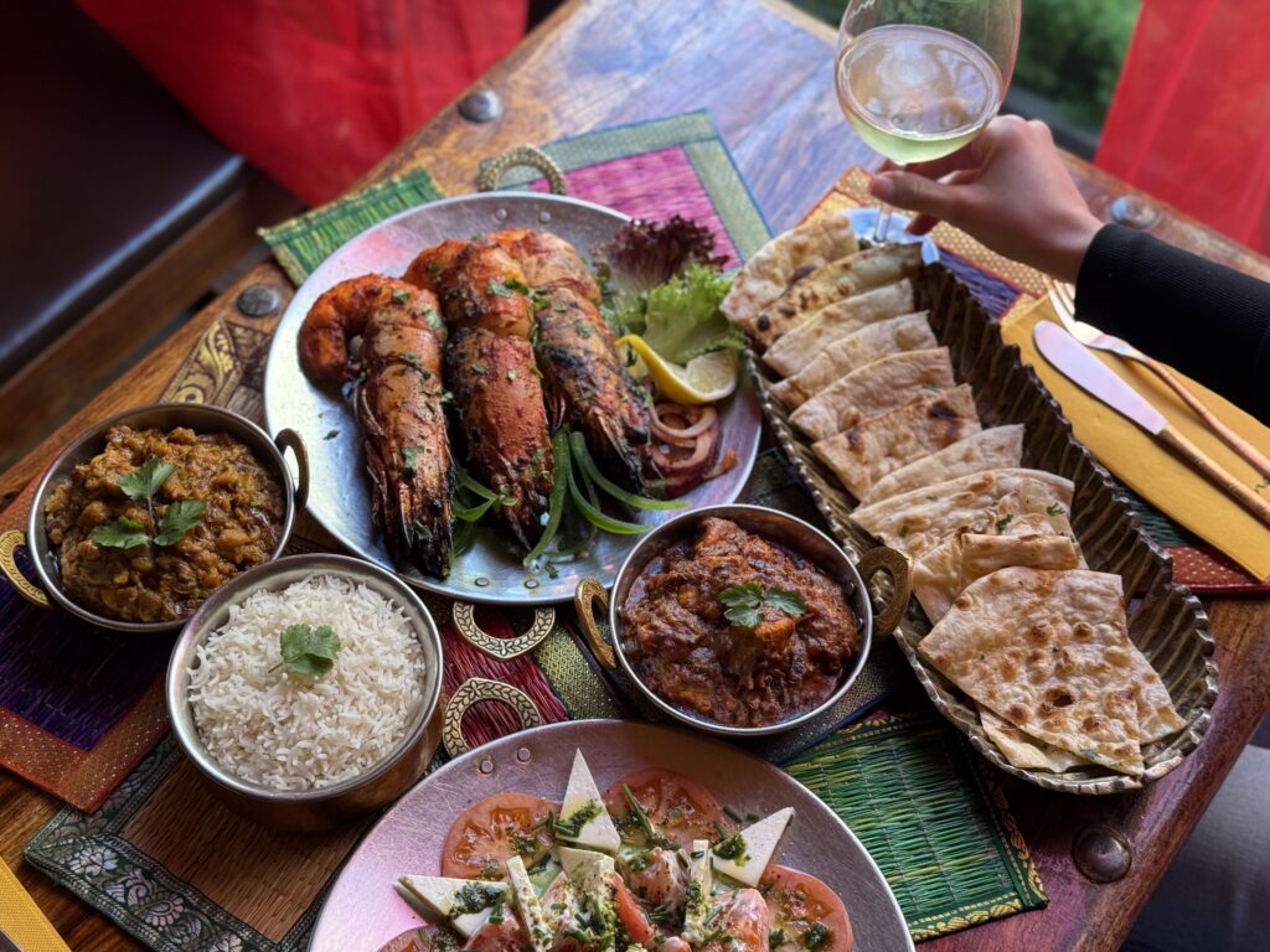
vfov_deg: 30.3
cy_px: 476
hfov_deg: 39.7
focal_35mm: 48
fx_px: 1761
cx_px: 635
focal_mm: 6.76
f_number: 1.78
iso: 125
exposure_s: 1/75
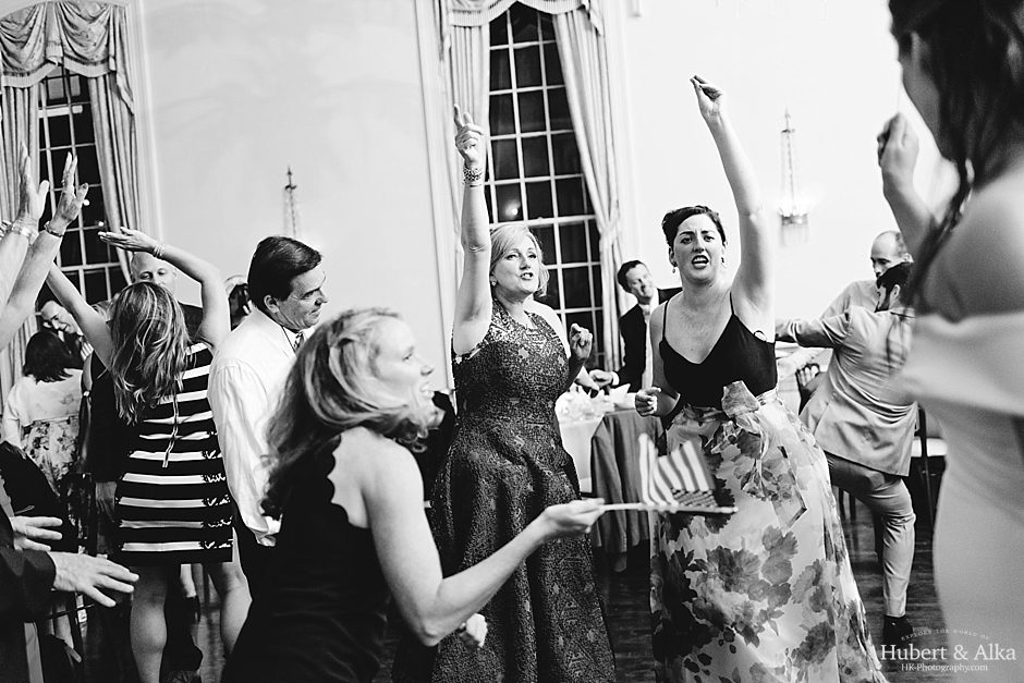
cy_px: 342
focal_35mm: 35
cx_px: 512
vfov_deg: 37.9
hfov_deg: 54.4
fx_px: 996
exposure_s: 1/125
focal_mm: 35
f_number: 1.8
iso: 500
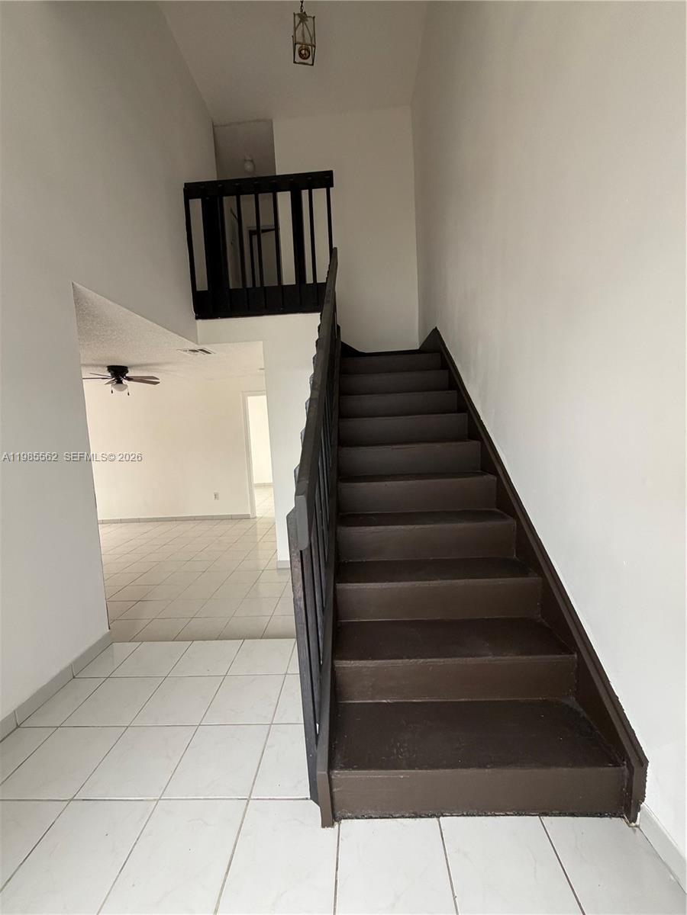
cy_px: 458
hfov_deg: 85.7
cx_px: 344
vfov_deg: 102.1
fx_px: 370
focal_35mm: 14
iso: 320
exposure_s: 1/114
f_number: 2.2
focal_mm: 2.22
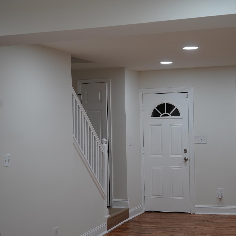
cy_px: 118
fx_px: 463
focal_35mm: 60
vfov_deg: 28.6
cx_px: 153
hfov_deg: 28.5
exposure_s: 1/160
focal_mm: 43
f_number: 4.5
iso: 640
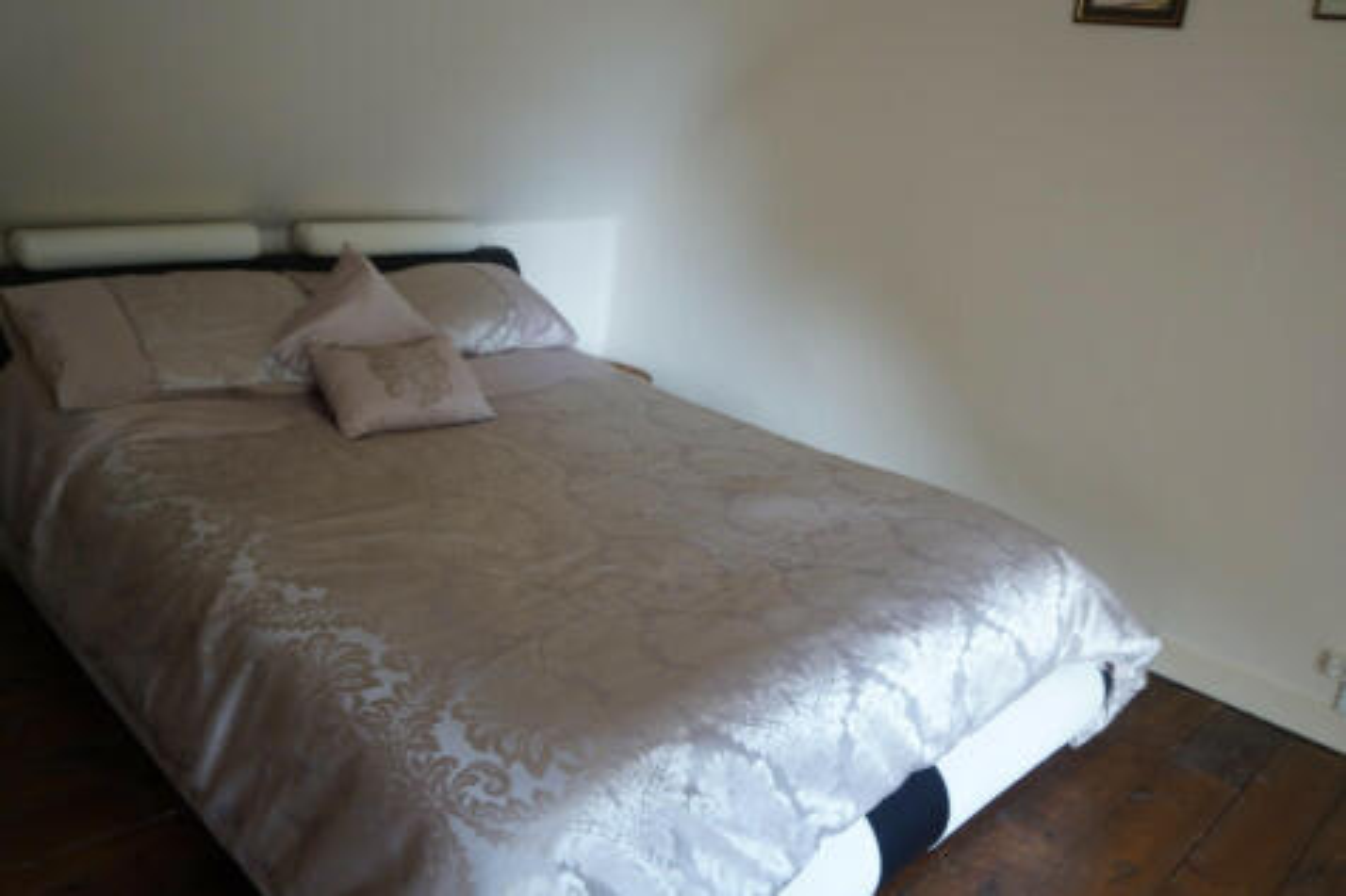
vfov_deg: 47.9
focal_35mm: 27
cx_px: 673
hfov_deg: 67.4
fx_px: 1009
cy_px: 448
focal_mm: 18
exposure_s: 1/4
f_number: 3.5
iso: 100
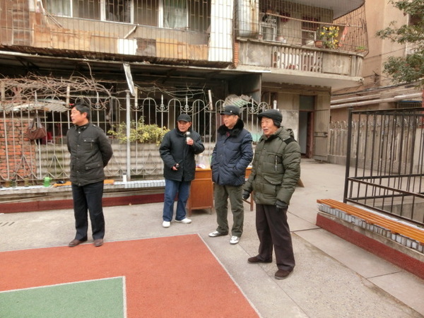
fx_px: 294
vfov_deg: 56.8
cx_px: 212
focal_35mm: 24
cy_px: 159
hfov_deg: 71.6
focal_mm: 4.24
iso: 160
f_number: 3
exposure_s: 1/125
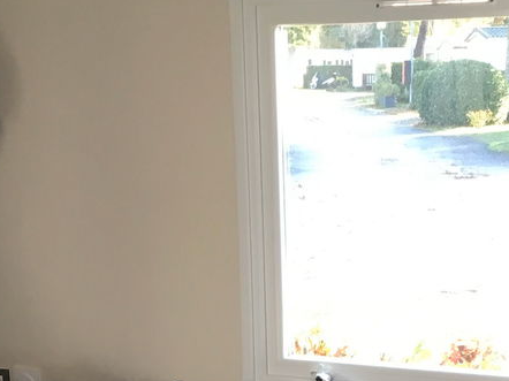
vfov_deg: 13.4
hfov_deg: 18.7
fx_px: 1543
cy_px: 540
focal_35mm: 105
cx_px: 298
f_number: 2.2
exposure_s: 1/33
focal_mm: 4.15
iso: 32
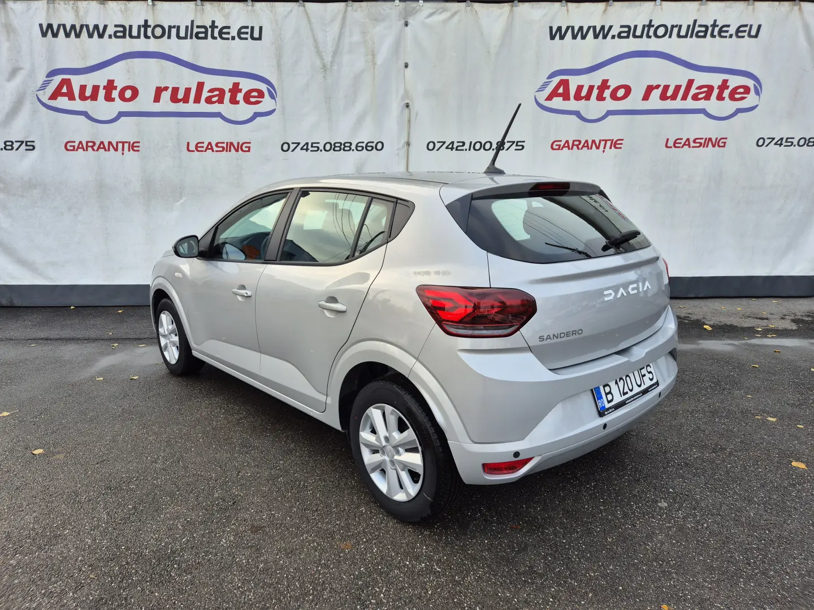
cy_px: 305
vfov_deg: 58.9
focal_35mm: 23
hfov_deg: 73.9
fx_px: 541
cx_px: 407
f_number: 1.8
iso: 25
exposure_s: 1/180
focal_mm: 5.4
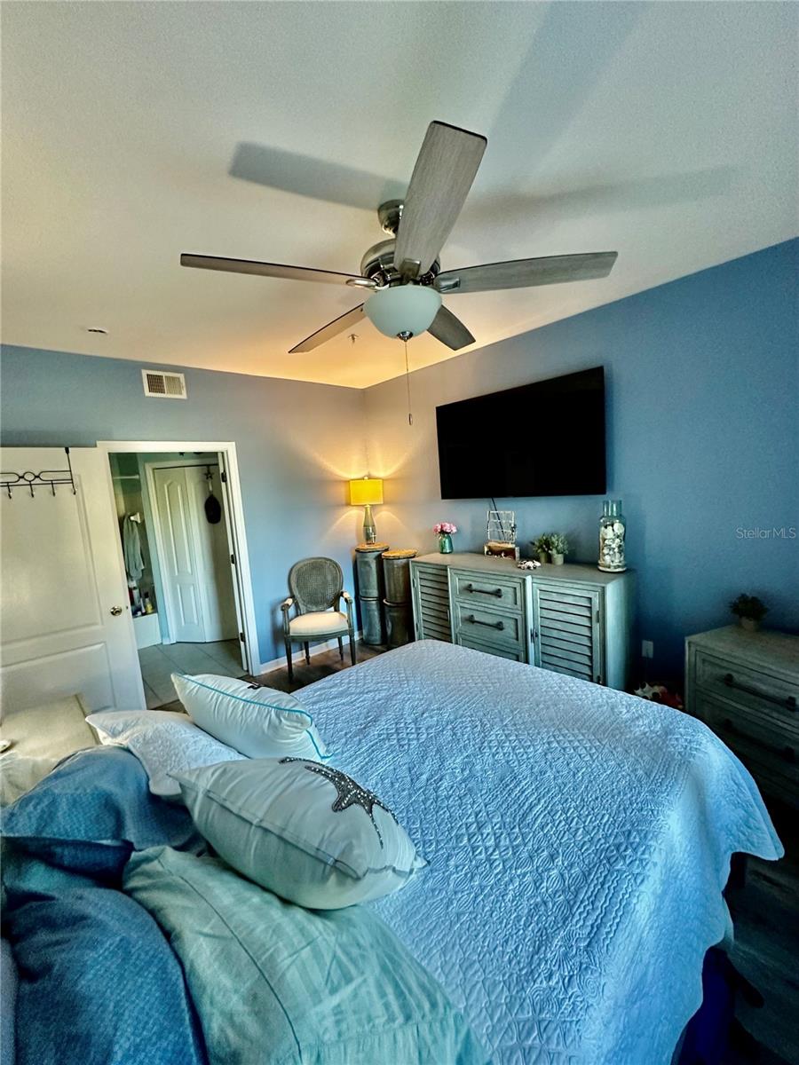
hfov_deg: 85.7
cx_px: 400
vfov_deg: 102.1
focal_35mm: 14
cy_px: 532
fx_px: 431
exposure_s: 1/60
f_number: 2.2
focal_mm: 2.22
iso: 400
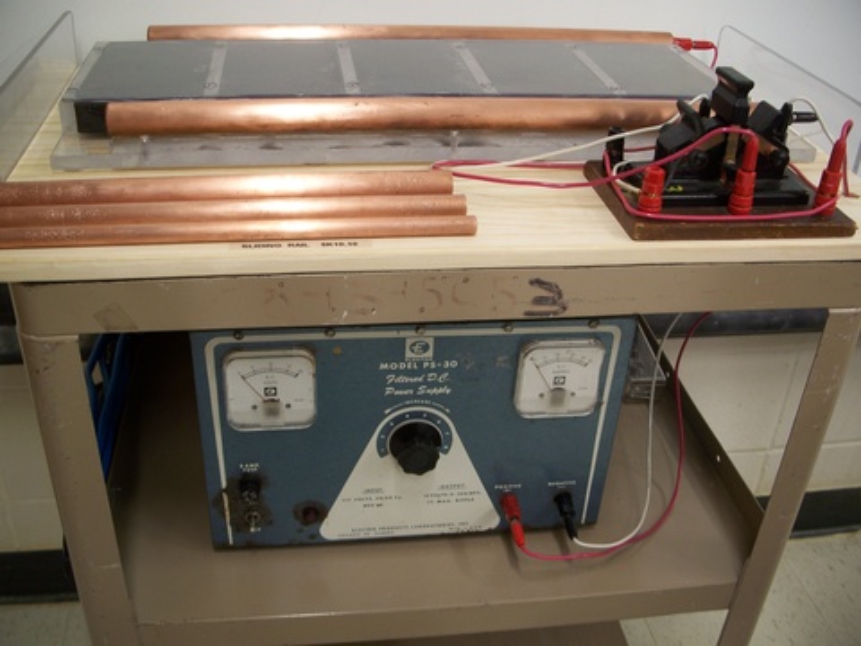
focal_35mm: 37
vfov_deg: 38.7
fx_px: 920
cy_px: 323
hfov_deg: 50.1
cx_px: 430
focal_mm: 7.8
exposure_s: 1/30
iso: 100
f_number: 2.8
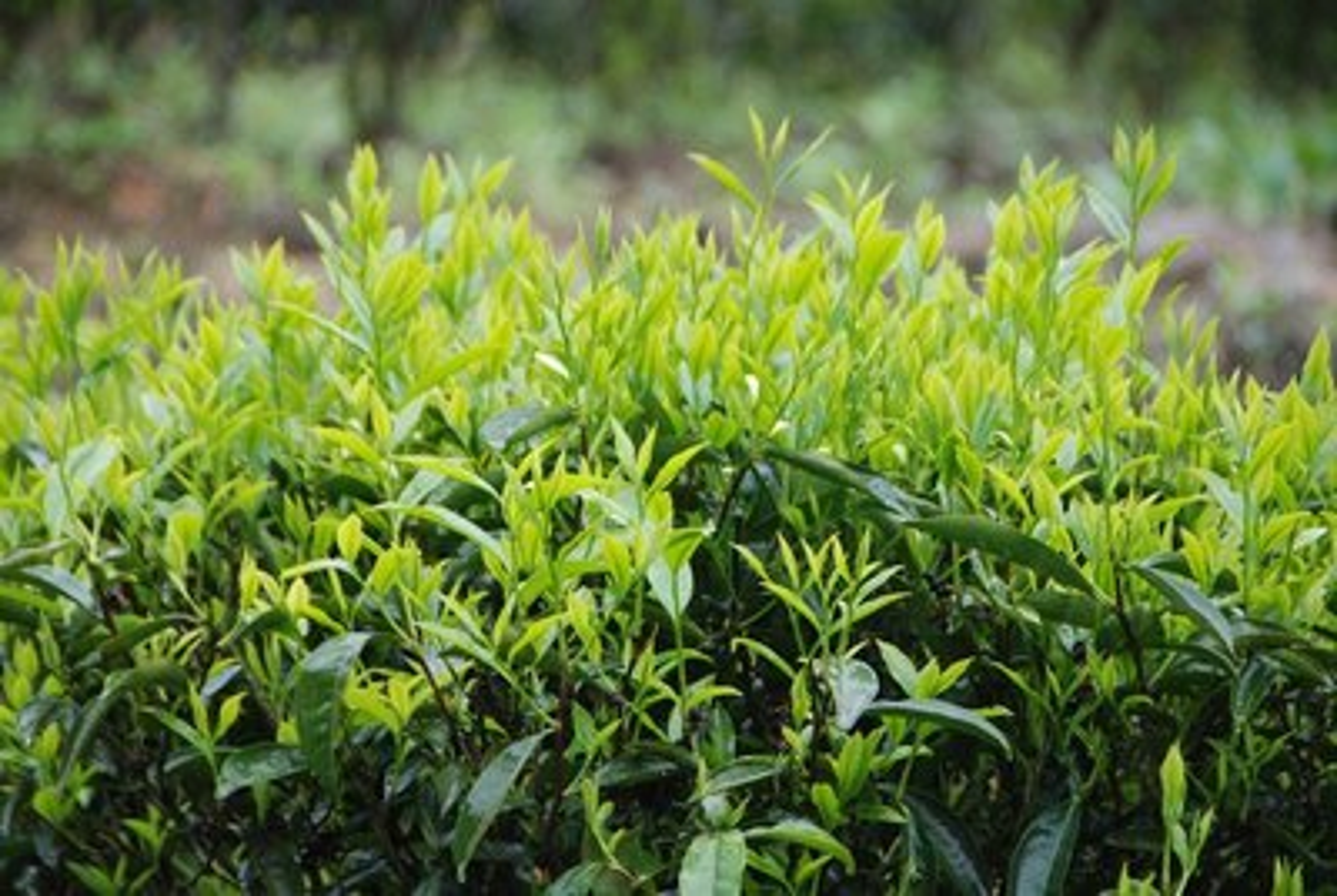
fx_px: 9484
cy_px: 448
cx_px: 668
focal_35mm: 255
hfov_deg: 8.1
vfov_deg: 5.4
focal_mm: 170
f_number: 5.6
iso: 400
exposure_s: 1/50
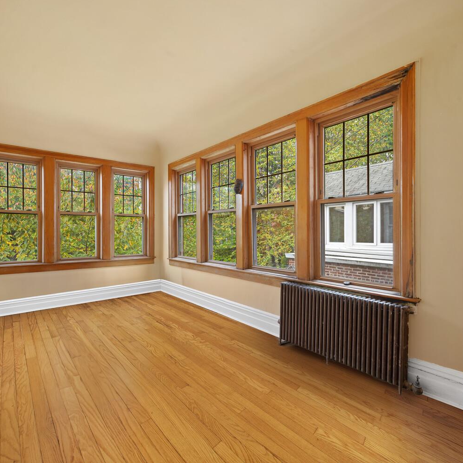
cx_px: 214
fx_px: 272
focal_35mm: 18
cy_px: 230
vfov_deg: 80.7
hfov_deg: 80.6
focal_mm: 14
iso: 400
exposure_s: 3
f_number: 11
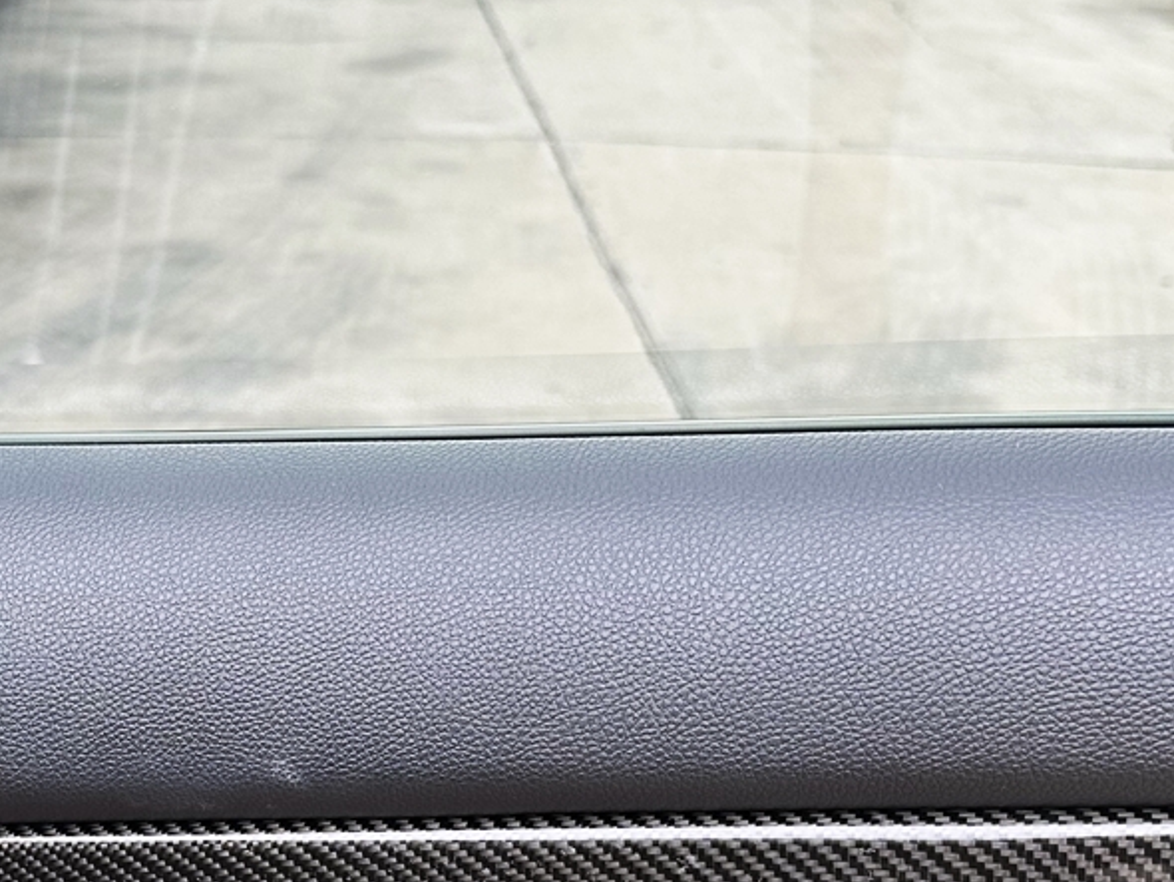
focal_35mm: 61
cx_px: 346
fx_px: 2070
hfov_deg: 31.3
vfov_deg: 22.7
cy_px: 953
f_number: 1.78
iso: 80
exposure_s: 1/289
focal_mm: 6.86
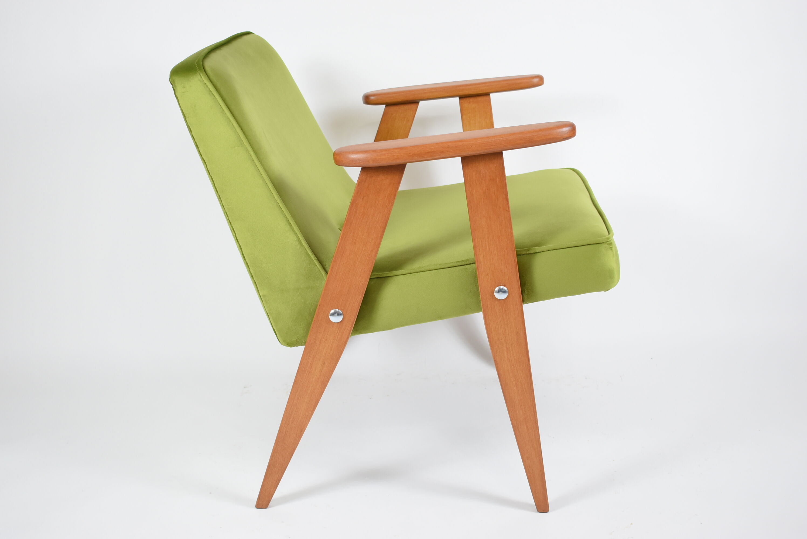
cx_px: 404
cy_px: 270
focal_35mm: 51
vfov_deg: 26.5
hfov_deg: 38.9
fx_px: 1144
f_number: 4.5
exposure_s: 1/60
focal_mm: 34
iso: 500
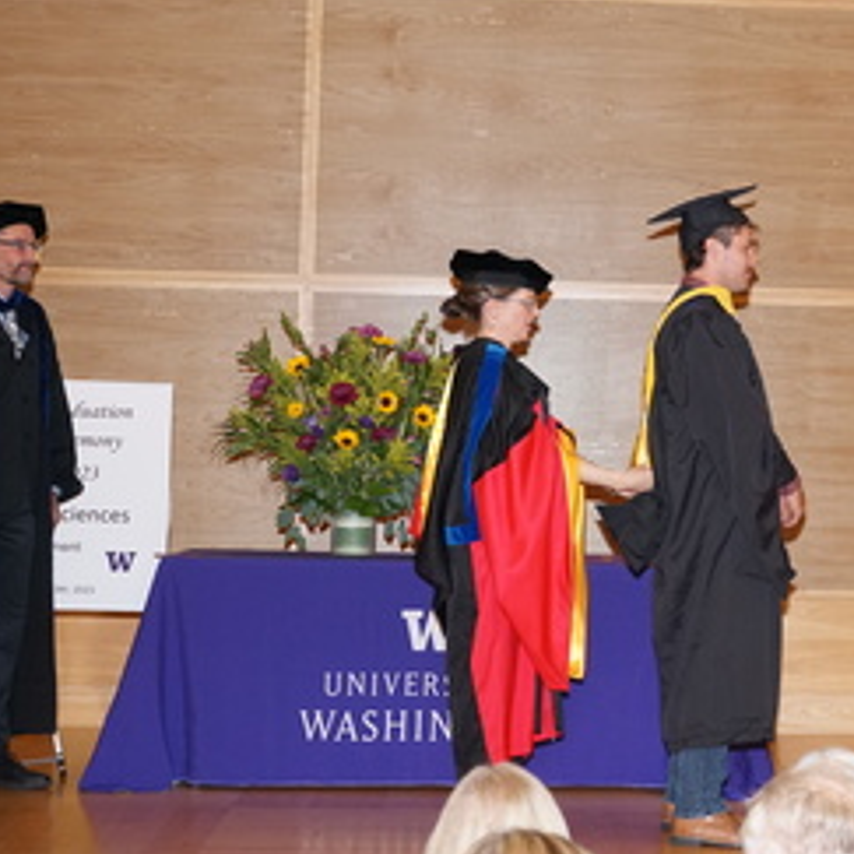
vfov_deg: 20.1
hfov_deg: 19.8
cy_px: 311
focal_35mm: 86
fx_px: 2400
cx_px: 761
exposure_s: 1/100
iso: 1600
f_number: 5
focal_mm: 52
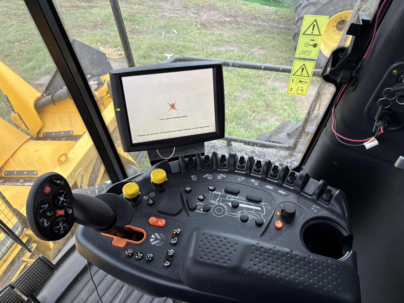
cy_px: 152
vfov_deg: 53.1
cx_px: 202
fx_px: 303
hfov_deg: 67.3
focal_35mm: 26
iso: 125
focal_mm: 5.96
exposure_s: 1/111
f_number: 1.6
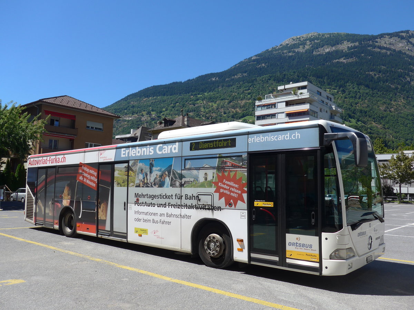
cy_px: 155
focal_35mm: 29
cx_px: 207
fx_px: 347
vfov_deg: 48.2
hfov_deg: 61.7
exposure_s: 1/1600
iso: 80
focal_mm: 6
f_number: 2.8
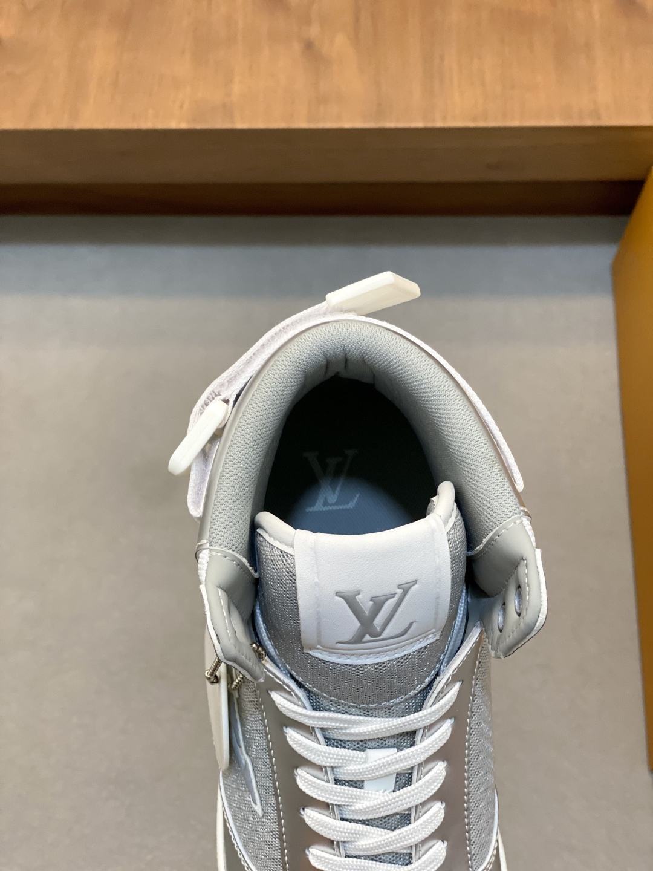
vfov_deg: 36.8
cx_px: 326
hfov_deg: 28.0
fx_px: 1308
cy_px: 436
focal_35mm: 52
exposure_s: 1/100
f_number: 2
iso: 125
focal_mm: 6
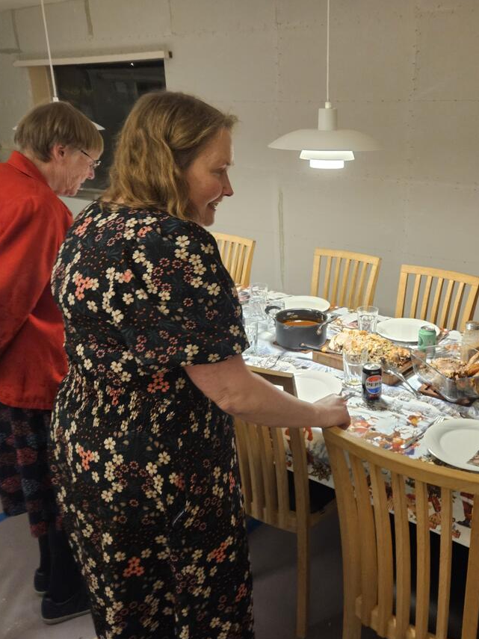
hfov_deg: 44.7
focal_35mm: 31
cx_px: 325
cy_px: 318
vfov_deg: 58.4
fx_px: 572
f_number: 1.8
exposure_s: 1/33.3
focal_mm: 5.4
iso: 500
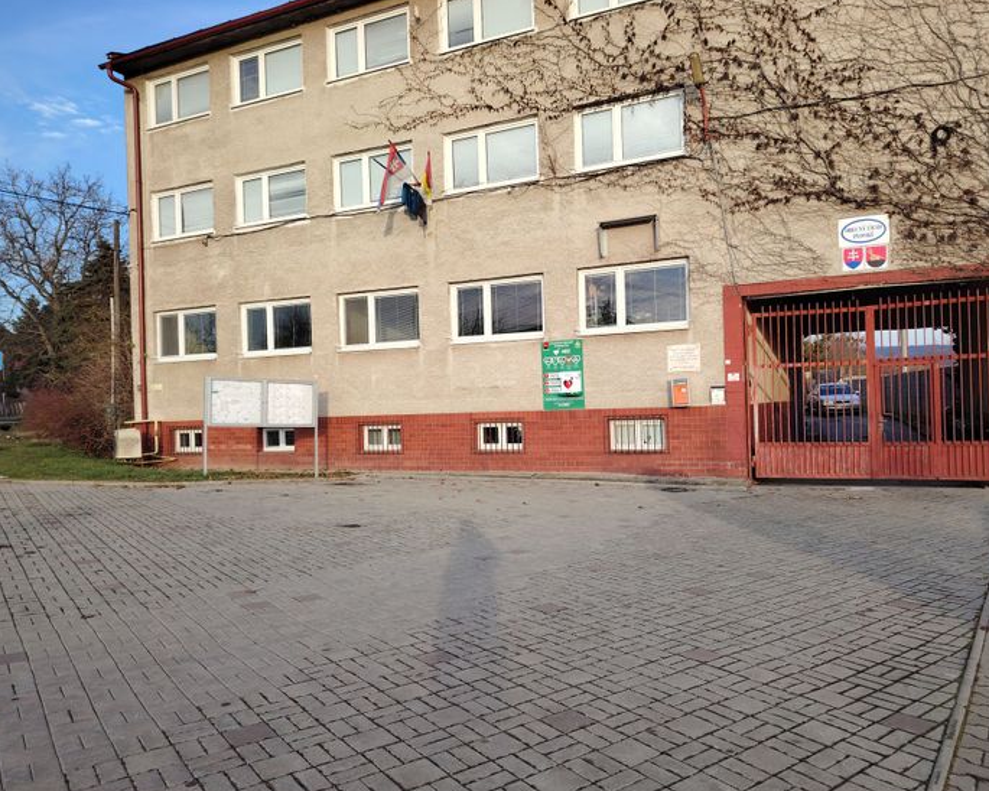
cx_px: 537
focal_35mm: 26
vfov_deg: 54.9
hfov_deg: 65.9
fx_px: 761
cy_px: 407
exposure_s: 1/900
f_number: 1.75
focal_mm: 5.25
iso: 388
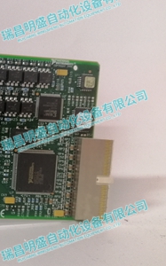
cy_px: 128
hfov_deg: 24.4
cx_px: -50
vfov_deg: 43.5
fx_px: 334
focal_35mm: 46
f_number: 2.2
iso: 250
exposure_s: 1/33.3
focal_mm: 3.81
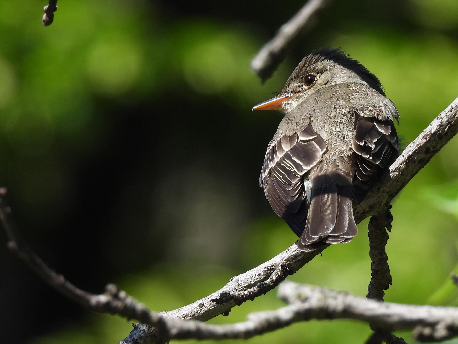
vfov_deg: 1.2
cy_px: 99
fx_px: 16103
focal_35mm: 1217
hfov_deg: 1.6
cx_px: 320
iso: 100
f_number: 5.6
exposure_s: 1/320
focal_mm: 143
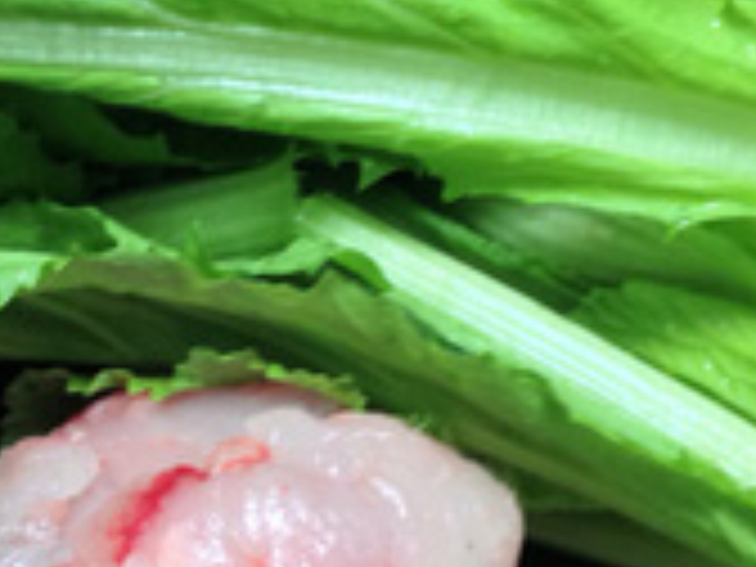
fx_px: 2315
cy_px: 380
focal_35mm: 106
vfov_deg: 13.9
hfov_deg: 18.2
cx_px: 68
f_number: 2.4
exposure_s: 1/20
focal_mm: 4.12
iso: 100
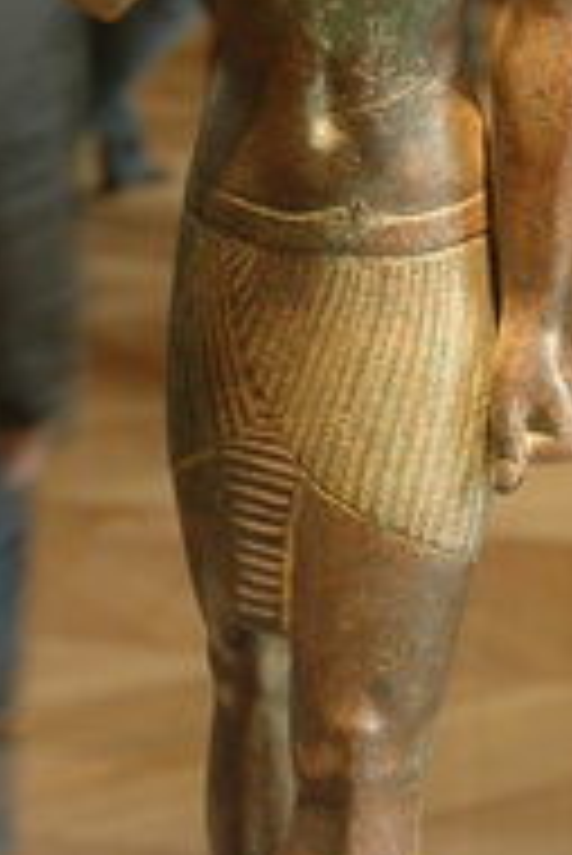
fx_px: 2974
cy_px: 106
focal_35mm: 125
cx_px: 378
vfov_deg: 16.2
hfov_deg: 11.0
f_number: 3.8
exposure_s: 1/30
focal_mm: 24
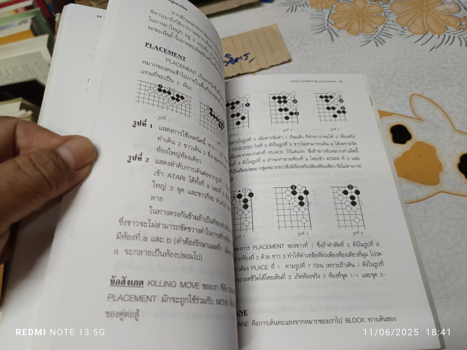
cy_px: 175
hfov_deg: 71.6
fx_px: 324
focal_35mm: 24
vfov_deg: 56.8
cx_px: 234
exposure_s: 1/50
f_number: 1.7
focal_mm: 5.31
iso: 1070
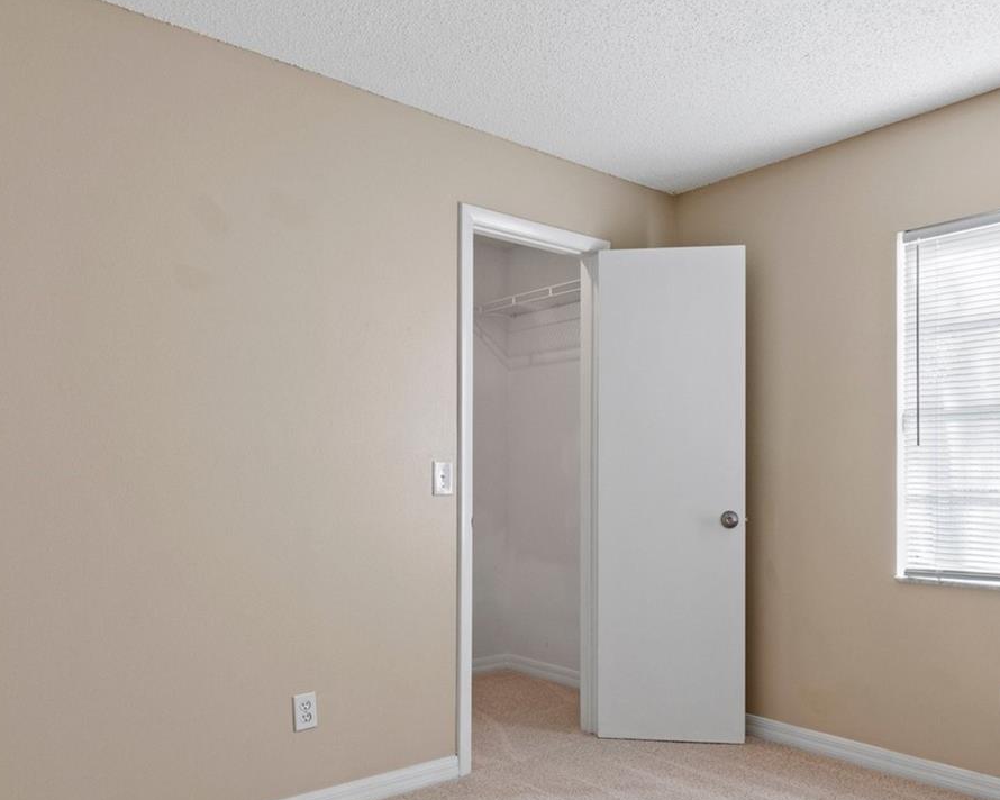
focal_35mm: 28
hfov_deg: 61.2
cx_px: 656
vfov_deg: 51.4
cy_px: 488
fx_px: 824
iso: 320
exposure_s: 1/2
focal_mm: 11
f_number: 8
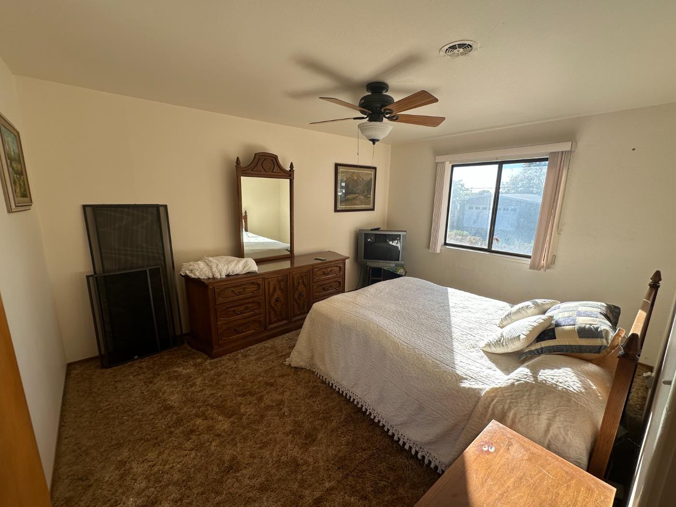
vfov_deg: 81.7
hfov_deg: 98.2
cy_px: 257
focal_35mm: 15
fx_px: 293
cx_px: 335
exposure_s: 1/200
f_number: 2.2
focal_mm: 2.22
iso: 40
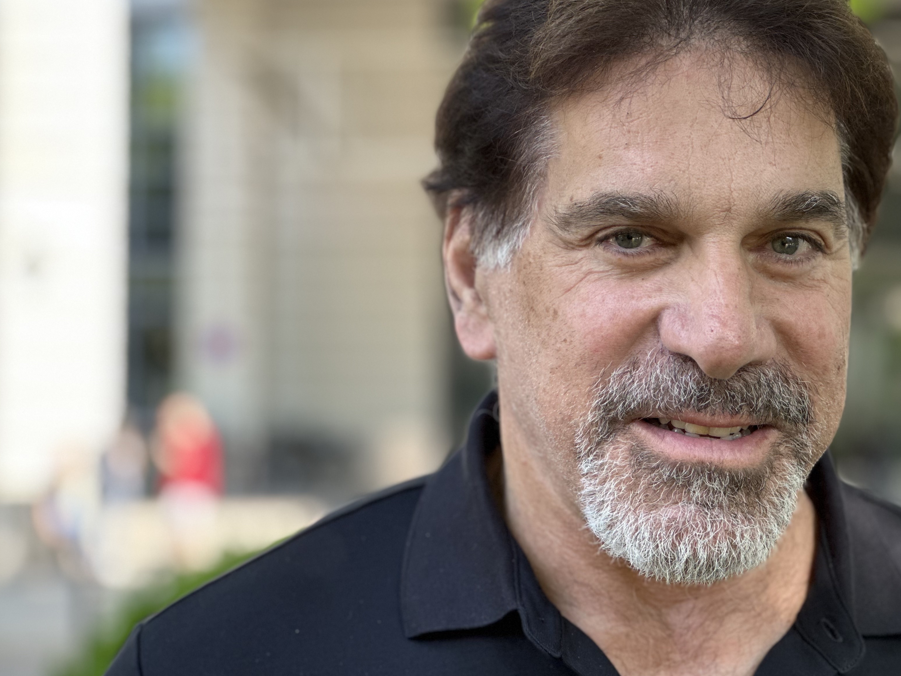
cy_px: 307
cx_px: 567
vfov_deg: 14.8
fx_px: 2603
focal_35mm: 100
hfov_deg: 19.6
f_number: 2.8
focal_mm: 9
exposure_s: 1/121
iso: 80
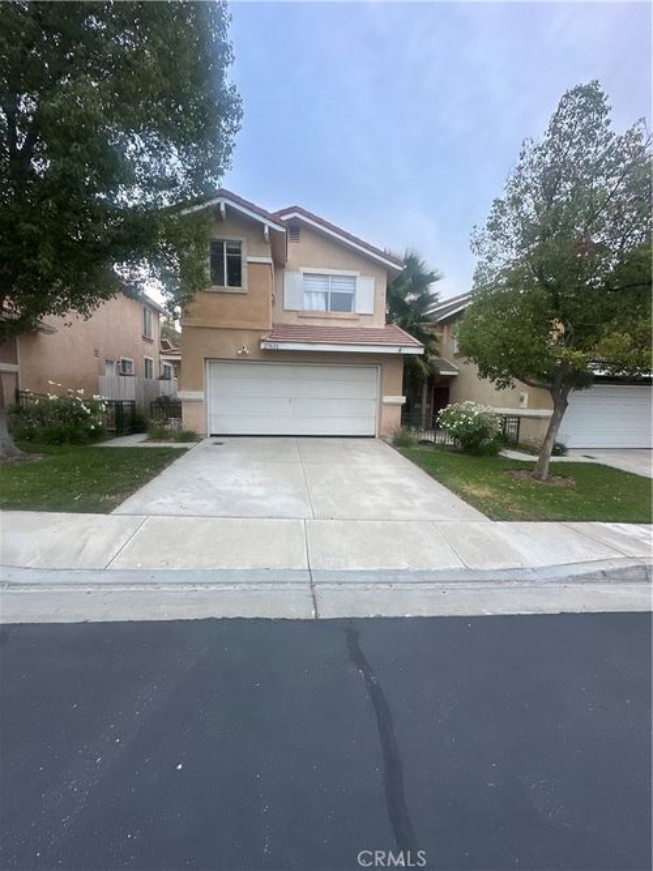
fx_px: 352
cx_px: 326
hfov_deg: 85.7
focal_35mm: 14
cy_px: 436
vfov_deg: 102.1
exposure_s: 1/99
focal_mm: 2.22
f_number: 2.2
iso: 250
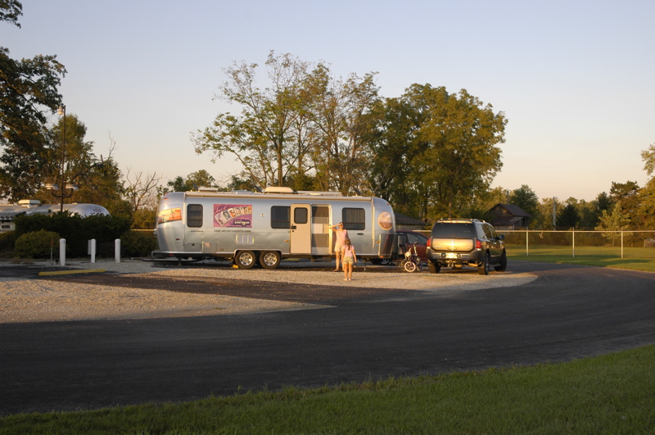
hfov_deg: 48.0
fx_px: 736
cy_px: 218
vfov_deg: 32.9
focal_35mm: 40
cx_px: 328
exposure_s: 1/200
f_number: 7.1
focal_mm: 27
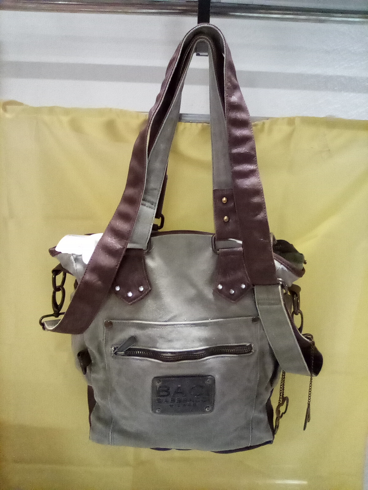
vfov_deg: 63.4
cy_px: 245
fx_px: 397
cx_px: 184
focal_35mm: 28
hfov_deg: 49.7
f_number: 2.2
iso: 436
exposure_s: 1/20
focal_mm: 2.27
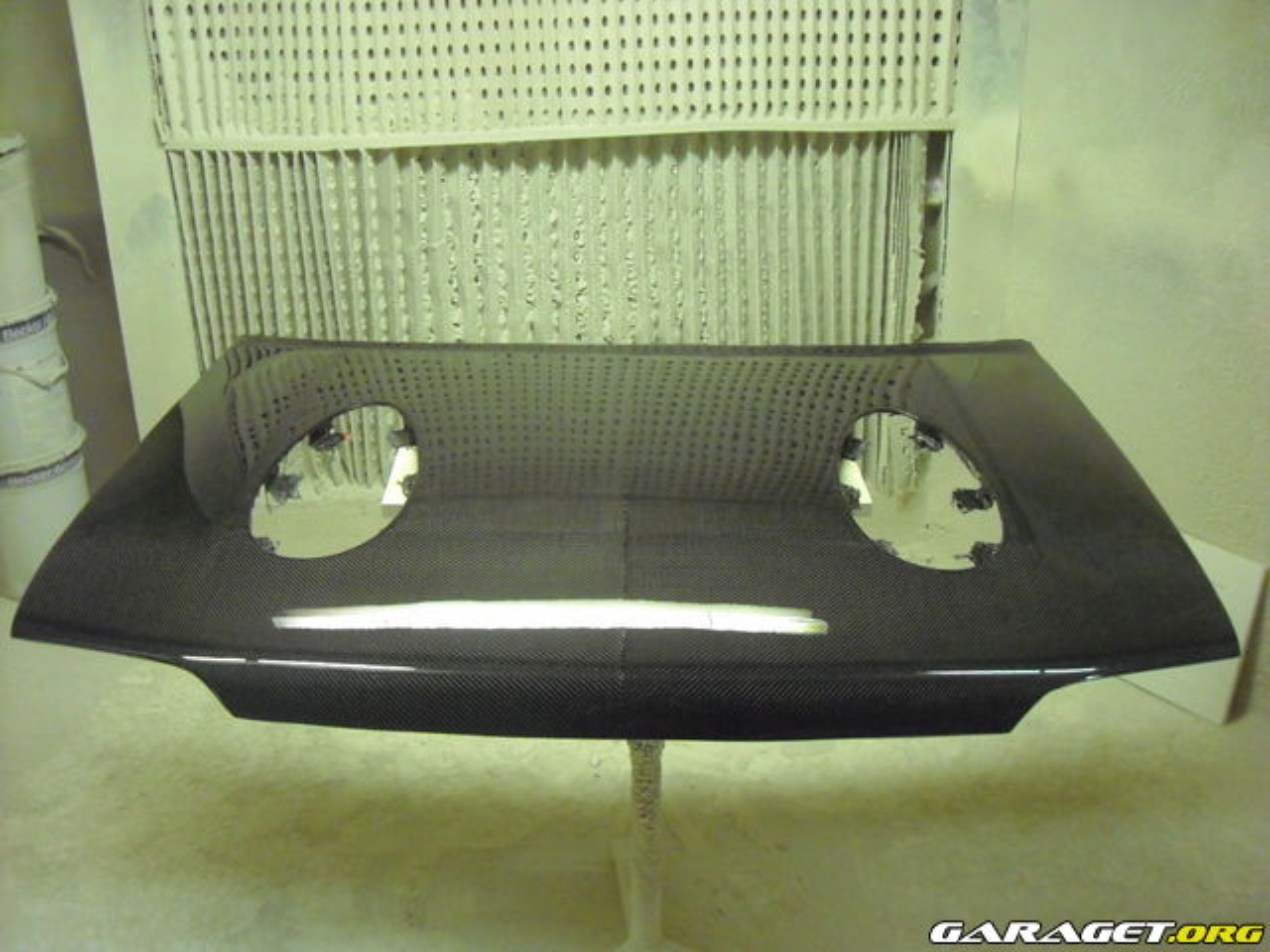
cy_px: 476
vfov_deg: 38.7
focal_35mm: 37
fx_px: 1357
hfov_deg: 50.1
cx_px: 635
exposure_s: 1/40
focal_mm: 6.2
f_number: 2.7
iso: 800
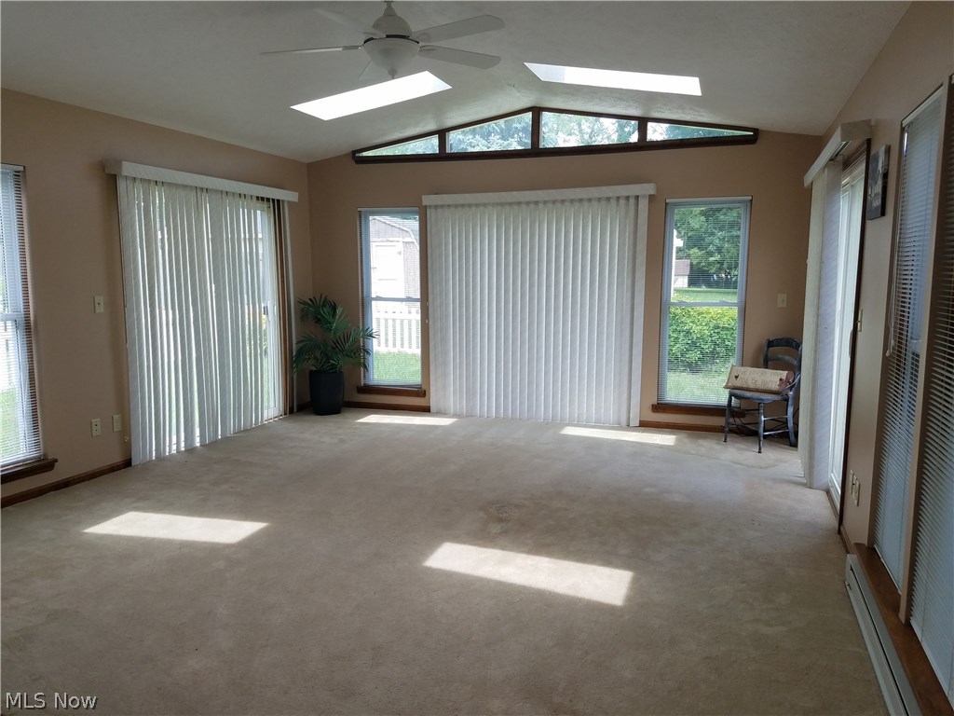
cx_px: 477
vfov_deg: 53.1
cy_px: 358
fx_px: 717
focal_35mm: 26
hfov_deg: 67.3
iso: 50
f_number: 1.7
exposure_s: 1/285
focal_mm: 4.2
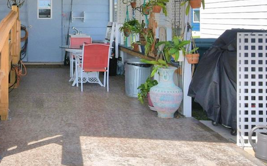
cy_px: 13
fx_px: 415
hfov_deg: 34.3
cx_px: 44
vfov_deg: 22.1
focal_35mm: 57
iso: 100
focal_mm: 14
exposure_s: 1/250
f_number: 9
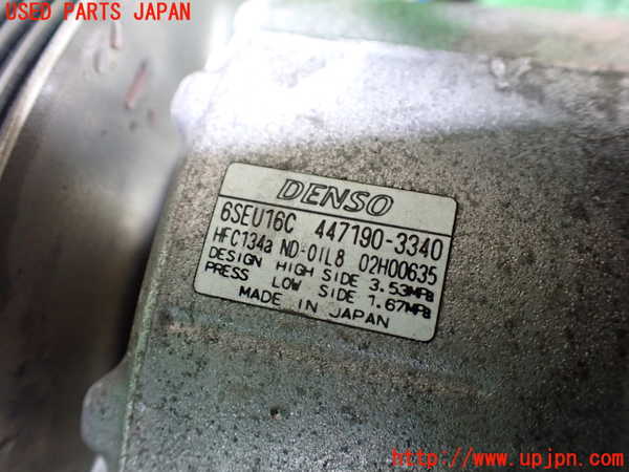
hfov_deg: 60.0
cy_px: 236
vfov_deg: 46.8
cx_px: 314
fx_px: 545
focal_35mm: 30
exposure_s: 1/60
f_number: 2.3
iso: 800
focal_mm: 5.4
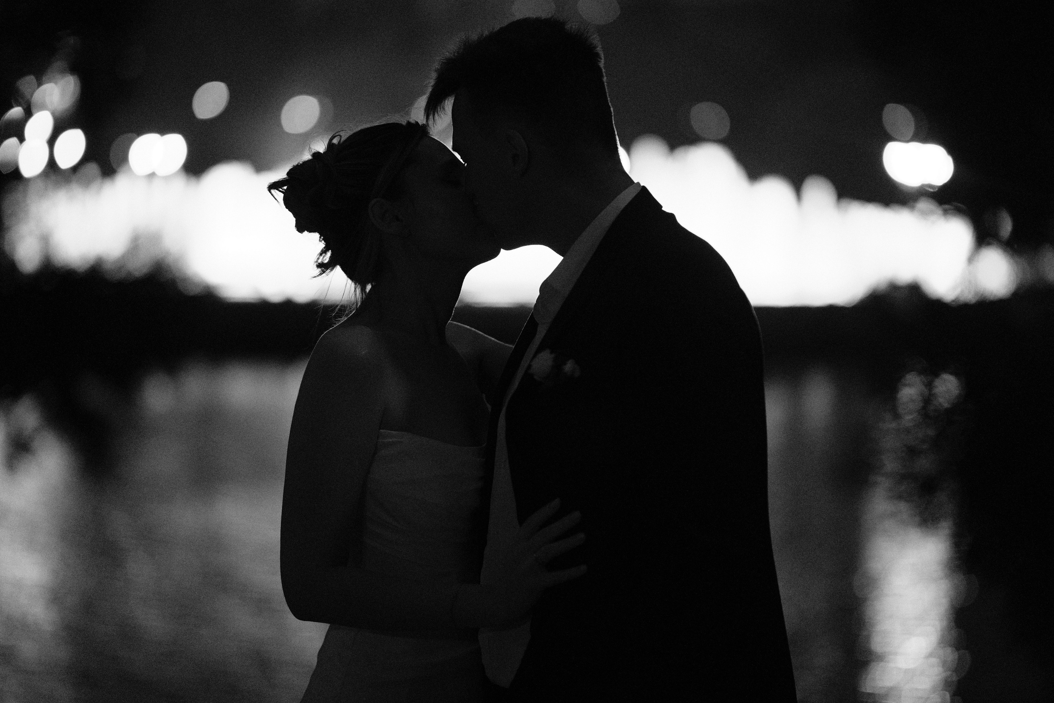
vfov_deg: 11.5
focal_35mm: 119
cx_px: 539
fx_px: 3484
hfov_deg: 17.2
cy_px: 339
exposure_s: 1/250
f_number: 1.2
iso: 3200
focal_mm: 75
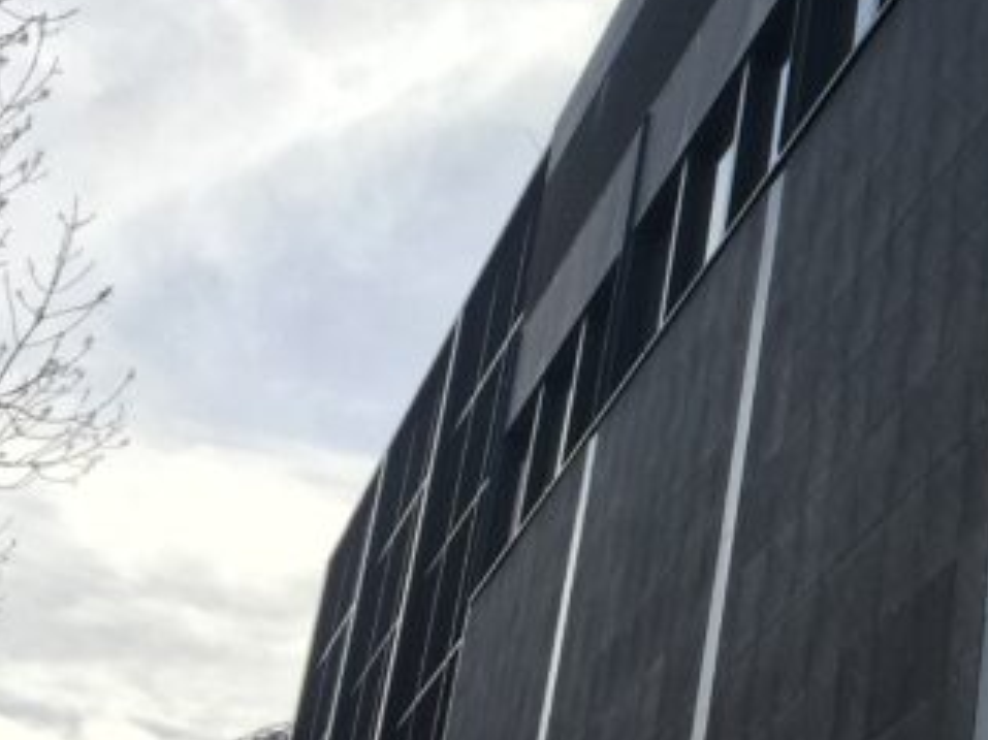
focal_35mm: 93
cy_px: 152
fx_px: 2653
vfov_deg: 15.8
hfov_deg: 19.1
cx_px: 1378
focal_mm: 4.15
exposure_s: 1/2825
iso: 32
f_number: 2.2
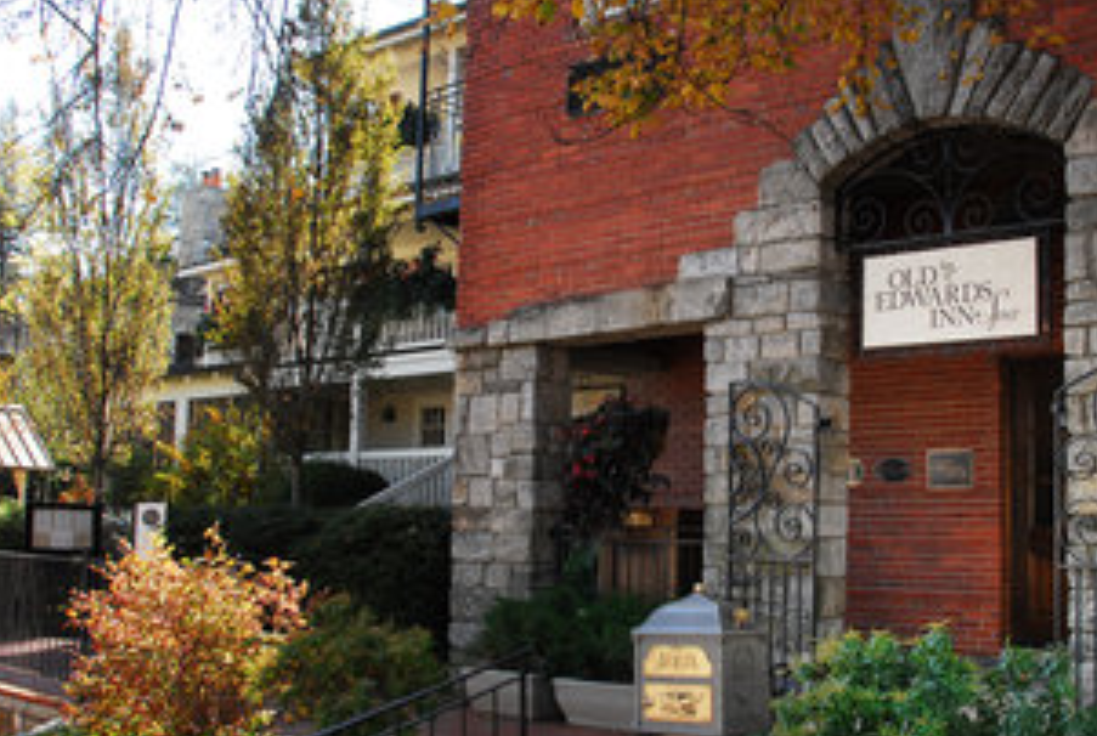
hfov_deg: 45.2
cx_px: 641
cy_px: 403
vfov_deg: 31.3
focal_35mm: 43
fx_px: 1313
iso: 320
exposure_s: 1/50
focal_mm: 18
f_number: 7.1
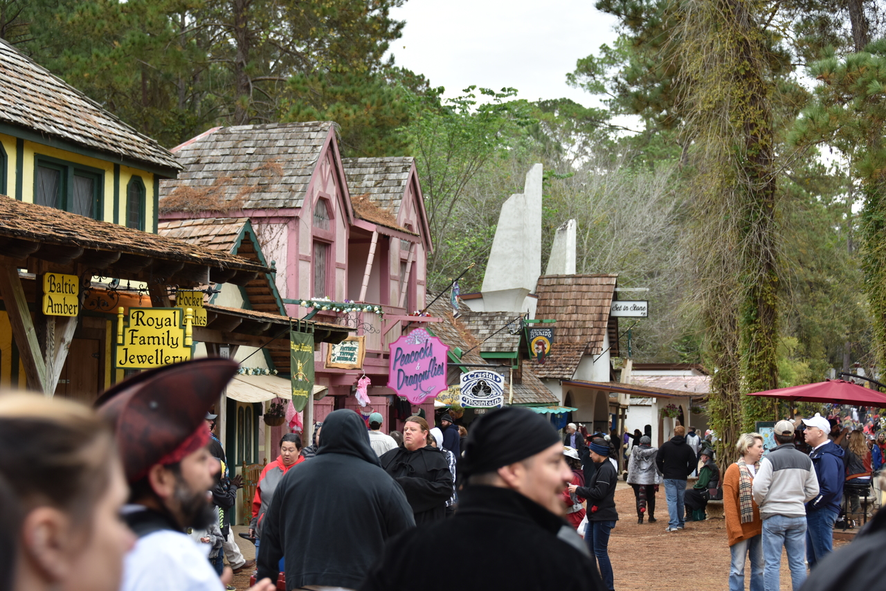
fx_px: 1723
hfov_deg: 28.8
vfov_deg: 19.5
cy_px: 296
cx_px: 443
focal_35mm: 70
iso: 280
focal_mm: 70
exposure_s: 1/160
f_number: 5
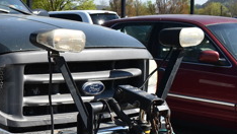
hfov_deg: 23.4
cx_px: -58
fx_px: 516
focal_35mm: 82
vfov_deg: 14.7
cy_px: 108
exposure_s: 1/250
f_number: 8
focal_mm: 20
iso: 100
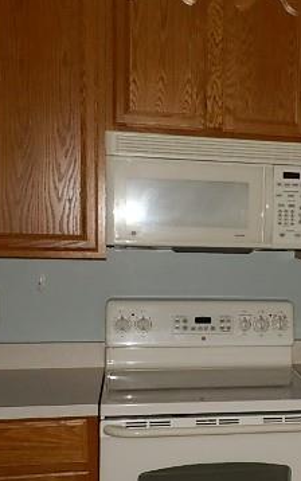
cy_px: 296
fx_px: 695
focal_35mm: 53
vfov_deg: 38.0
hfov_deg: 23.0
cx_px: 331
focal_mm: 5
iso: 100
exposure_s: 1/30
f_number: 3.3
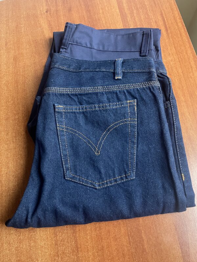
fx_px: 197
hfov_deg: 53.1
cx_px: 98
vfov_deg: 67.3
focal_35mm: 26
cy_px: 131
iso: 640
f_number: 1.6
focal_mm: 4.2
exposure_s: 1/34
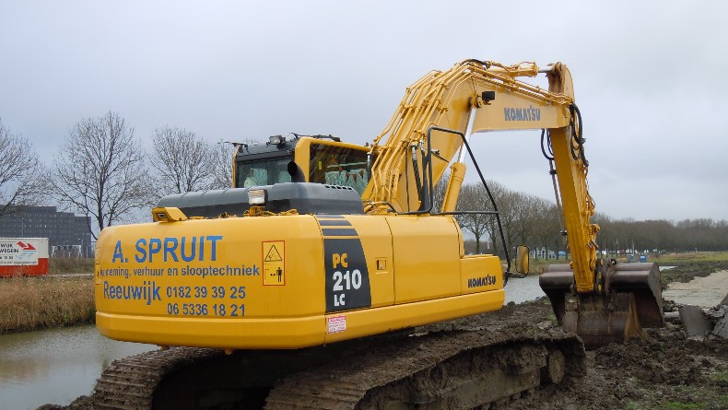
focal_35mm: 43
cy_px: 237
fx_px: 830
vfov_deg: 27.7
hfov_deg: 47.3
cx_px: 362
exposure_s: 1/160
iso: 100
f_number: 3.7
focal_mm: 7.1
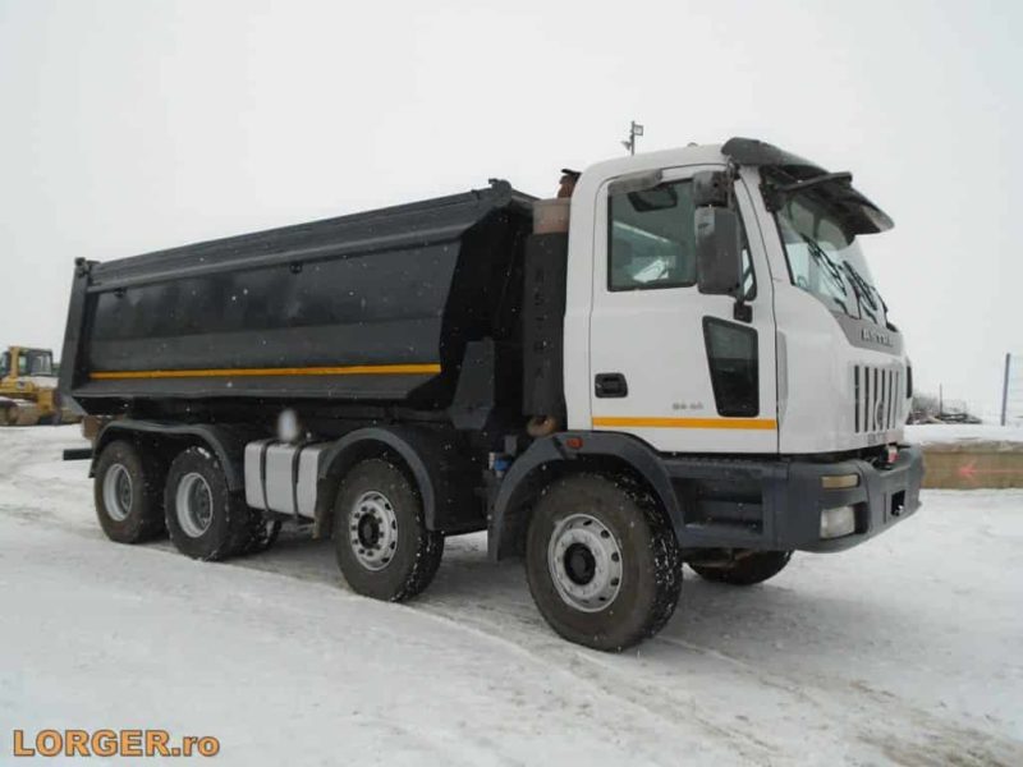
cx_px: 512
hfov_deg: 67.3
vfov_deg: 53.1
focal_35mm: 26
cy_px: 384
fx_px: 768
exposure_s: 1/640
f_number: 3.2
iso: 100
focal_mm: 4.6
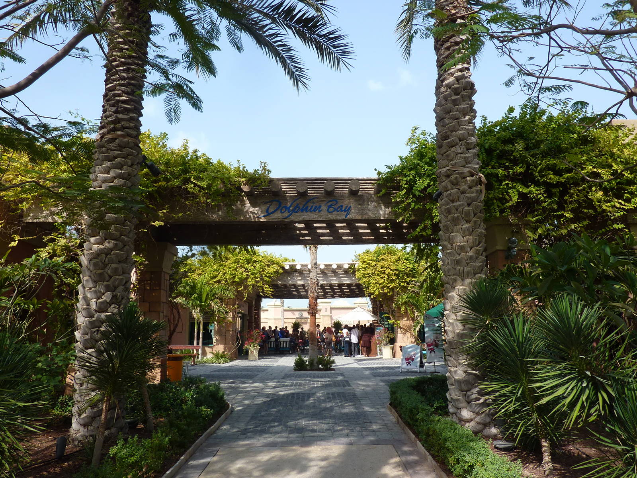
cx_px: 318
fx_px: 460
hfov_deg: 69.4
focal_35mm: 25
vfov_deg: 54.9
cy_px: 239
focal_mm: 4.1
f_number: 4
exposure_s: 1/400
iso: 80
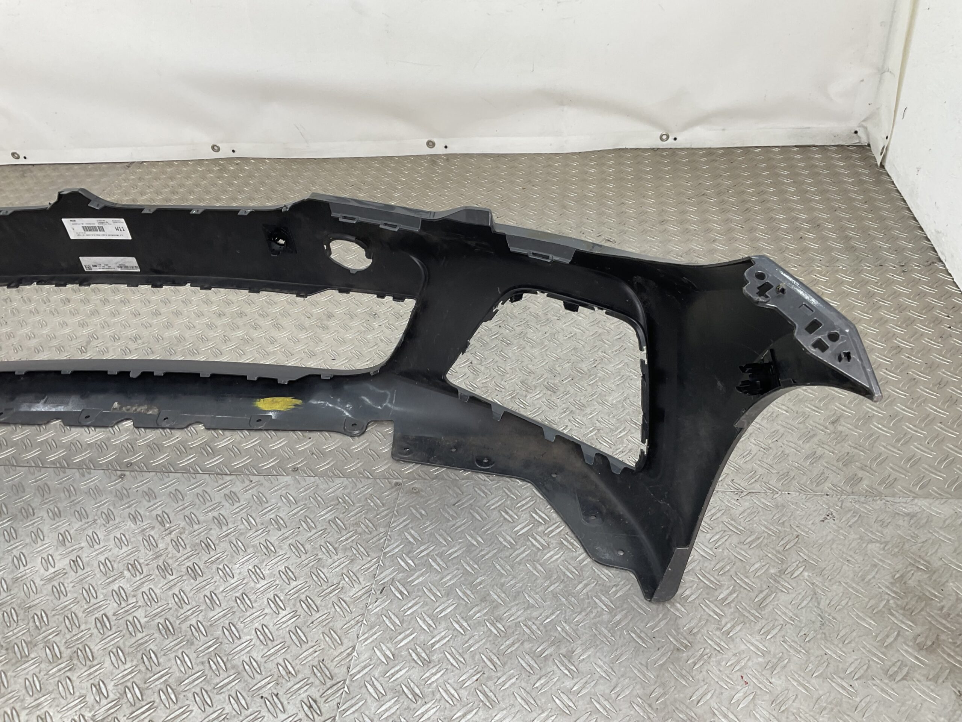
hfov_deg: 61.7
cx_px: 481
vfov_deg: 48.2
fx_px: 806
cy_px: 361
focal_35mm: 29
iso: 25
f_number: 1.8
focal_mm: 3
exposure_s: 1/120
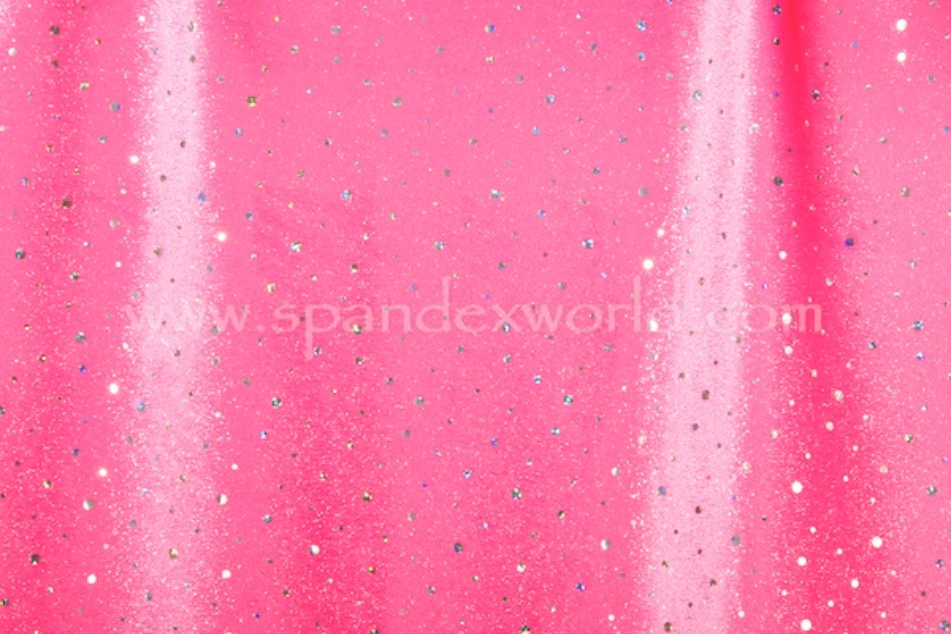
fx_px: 3170
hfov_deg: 17.1
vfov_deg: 11.4
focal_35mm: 120
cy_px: 317
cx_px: 476
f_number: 14
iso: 250
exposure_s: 1/200
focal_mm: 80
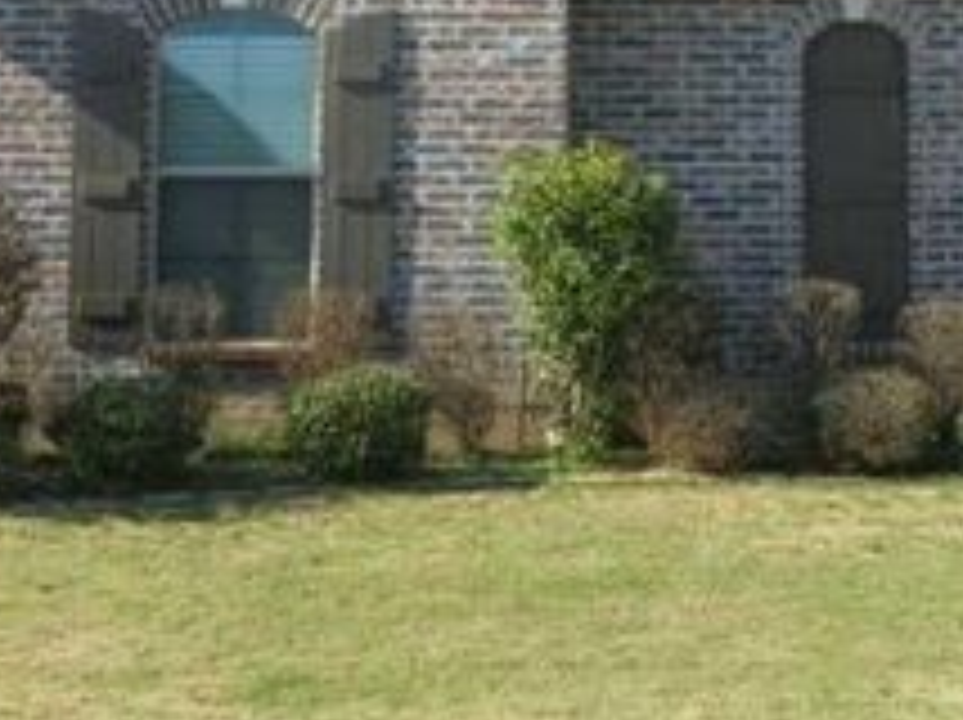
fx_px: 1945
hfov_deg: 27.3
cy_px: 22
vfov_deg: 20.4
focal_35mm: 70
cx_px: 765
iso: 64
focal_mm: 5.3
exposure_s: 1/400
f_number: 4.5
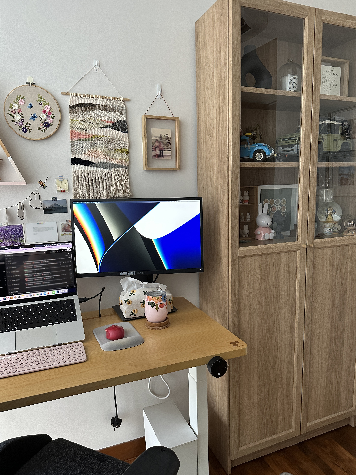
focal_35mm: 25
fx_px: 343
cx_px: 180
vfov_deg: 69.4
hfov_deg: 54.9
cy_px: 244
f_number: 1.78
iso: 320
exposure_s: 1/60
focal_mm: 6.86
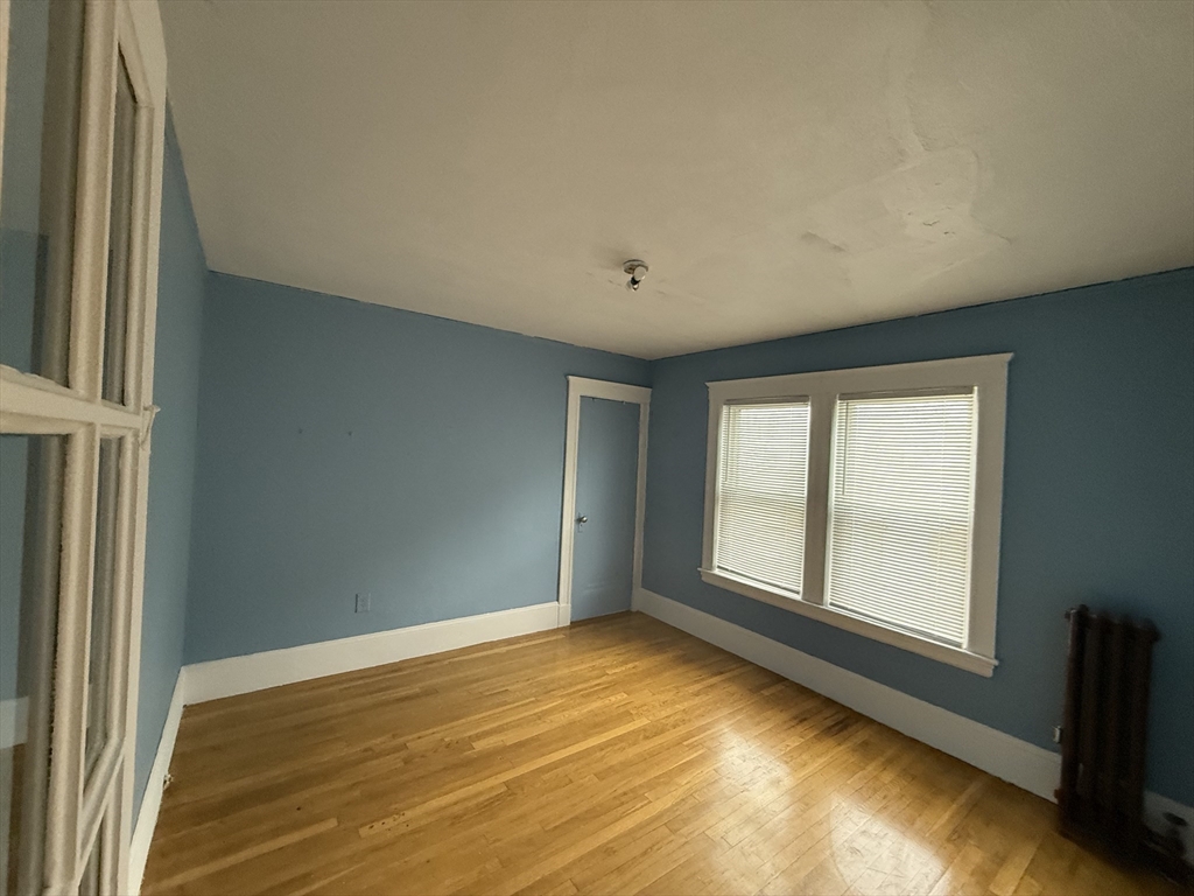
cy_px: 448
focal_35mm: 14
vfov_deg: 85.7
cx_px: 597
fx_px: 483
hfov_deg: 102.1
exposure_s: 1/120
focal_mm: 2.22
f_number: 2.2
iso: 400
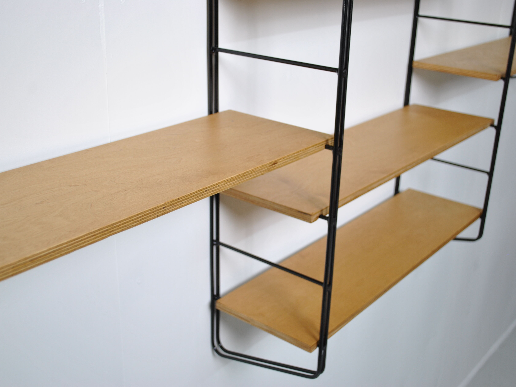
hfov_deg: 43.8
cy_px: 196
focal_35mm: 43
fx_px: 641
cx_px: 260
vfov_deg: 33.6
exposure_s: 1/30
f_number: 4.2
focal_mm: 26
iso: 250
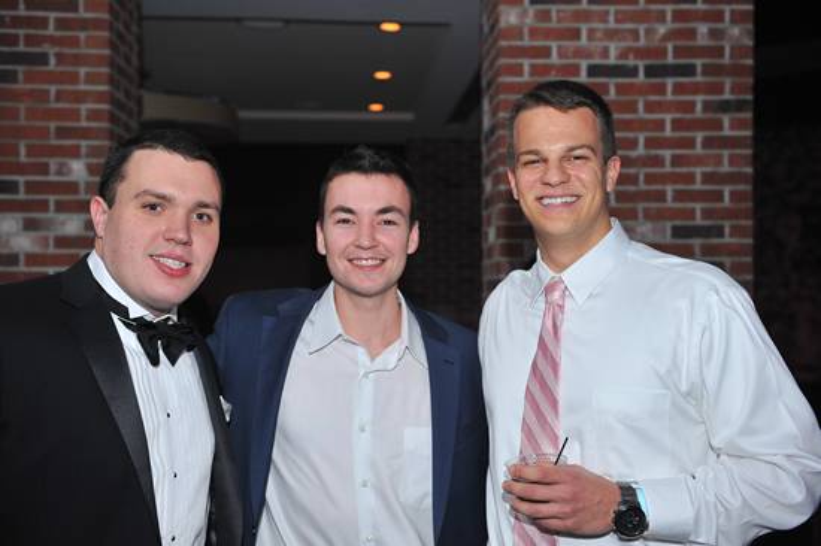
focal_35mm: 48
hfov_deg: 41.1
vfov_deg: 28.0
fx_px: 1094
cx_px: 410
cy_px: 273
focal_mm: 48
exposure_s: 1/100
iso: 800
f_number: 4
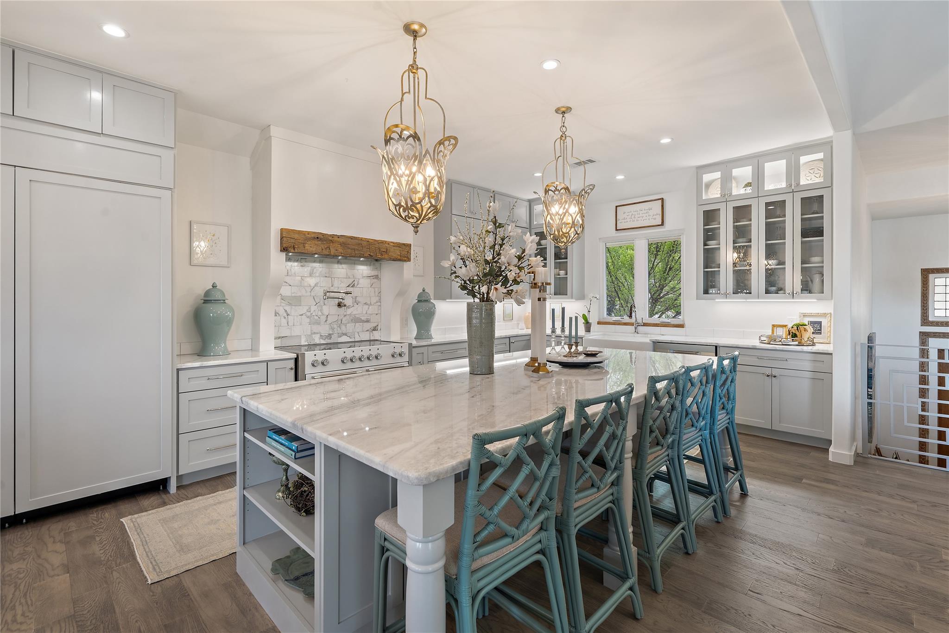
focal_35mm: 16
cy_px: 316
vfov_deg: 73.7
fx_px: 422
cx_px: 474
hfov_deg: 96.7
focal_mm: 16
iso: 320
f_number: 9
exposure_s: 1/1.67
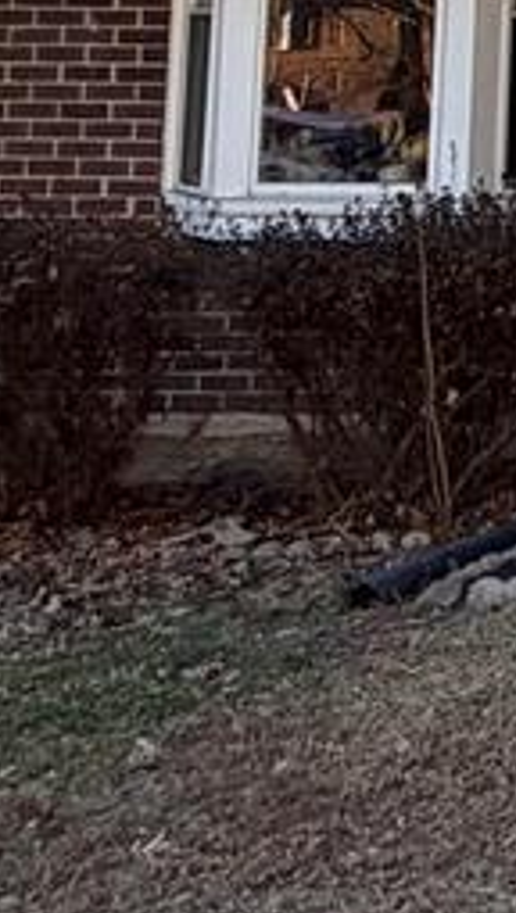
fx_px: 2086
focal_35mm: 86
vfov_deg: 23.0
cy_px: -132
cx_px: 1519
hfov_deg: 10.4
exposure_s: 1/274
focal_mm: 2.22
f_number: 2.2
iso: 50
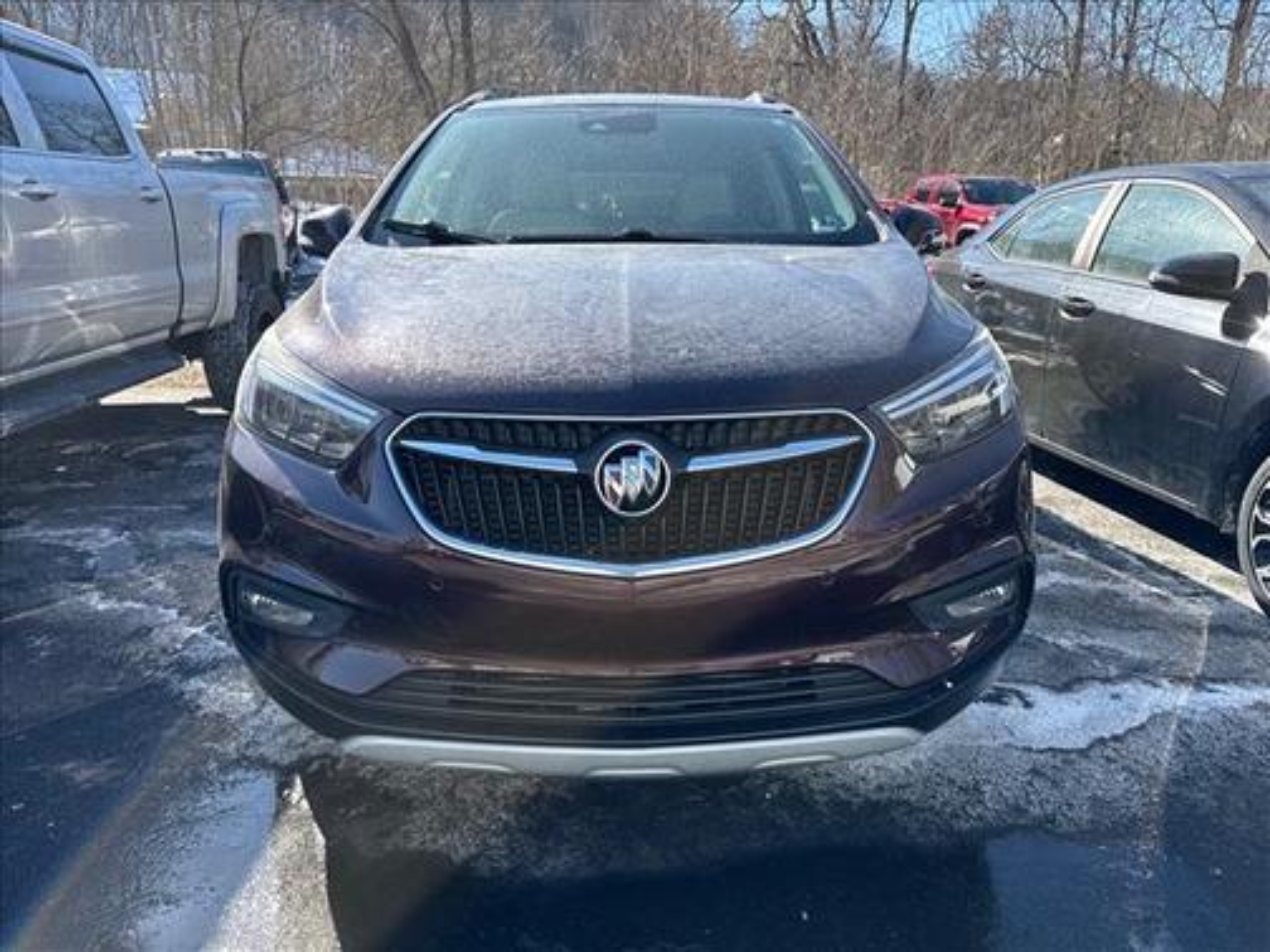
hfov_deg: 71.6
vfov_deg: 56.8
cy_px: 476
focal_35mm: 24
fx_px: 881
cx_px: 635
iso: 100
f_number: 1.78
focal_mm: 6.76
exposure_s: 1/2053
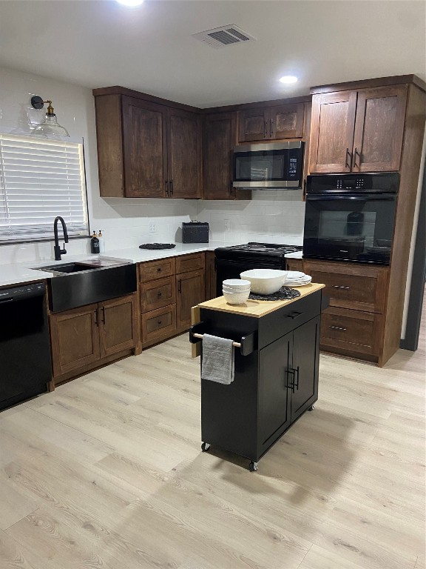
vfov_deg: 67.3
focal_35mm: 26
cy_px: 284
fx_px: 427
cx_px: 213
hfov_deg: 53.1
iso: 320
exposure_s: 1/60
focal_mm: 4.25
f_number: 1.8
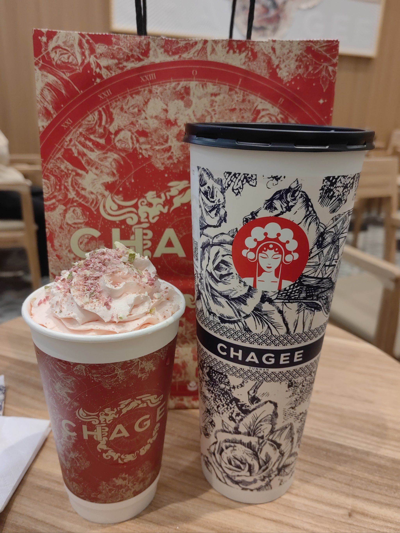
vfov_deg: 65.3
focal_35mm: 27
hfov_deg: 51.4
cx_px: 200
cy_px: 266
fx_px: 416
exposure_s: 1/100
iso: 125
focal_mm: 5.54
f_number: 1.8
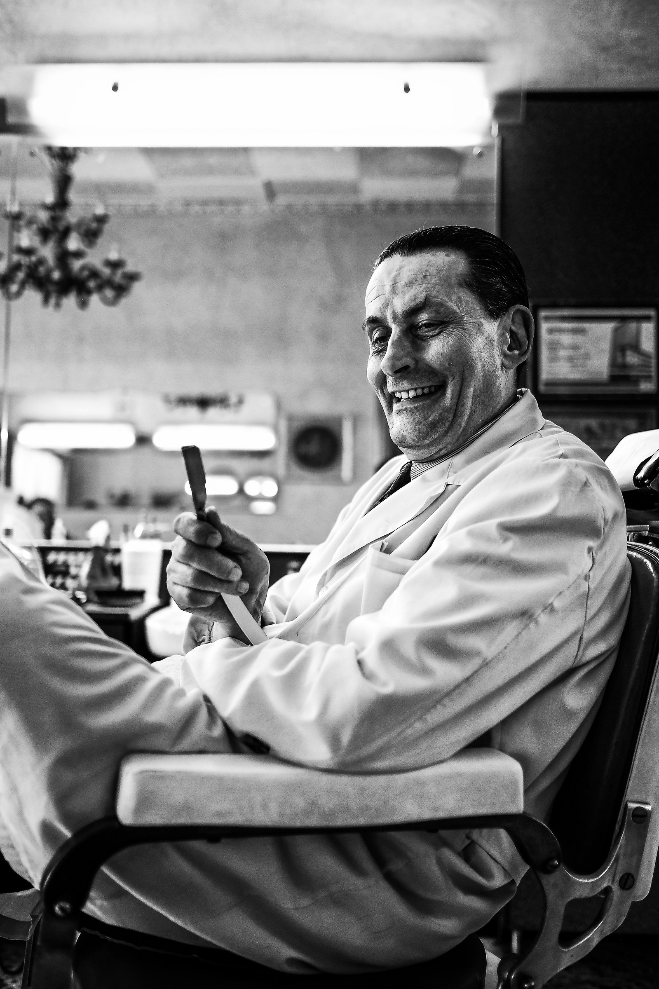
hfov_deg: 37.8
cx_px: 330
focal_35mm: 35
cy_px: 494
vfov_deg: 54.4
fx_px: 961
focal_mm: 23
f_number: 1.4
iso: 320
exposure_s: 1/125
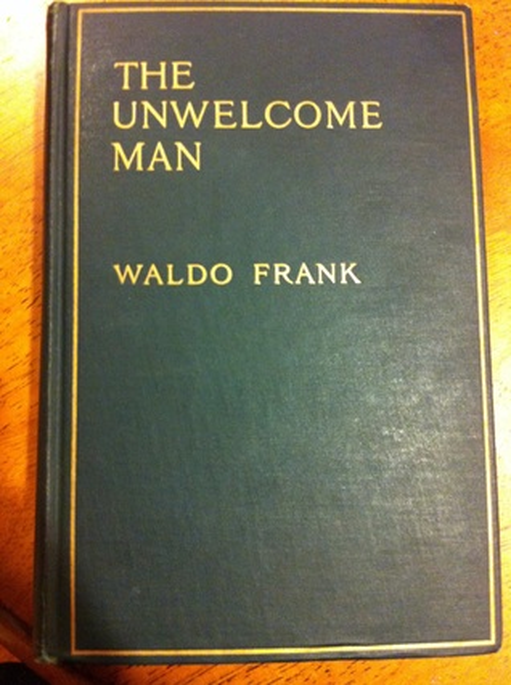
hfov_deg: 40.6
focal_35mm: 35
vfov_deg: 52.7
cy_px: 342
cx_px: 256
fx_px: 691
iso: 500
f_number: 2.8
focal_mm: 3.85
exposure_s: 1/15
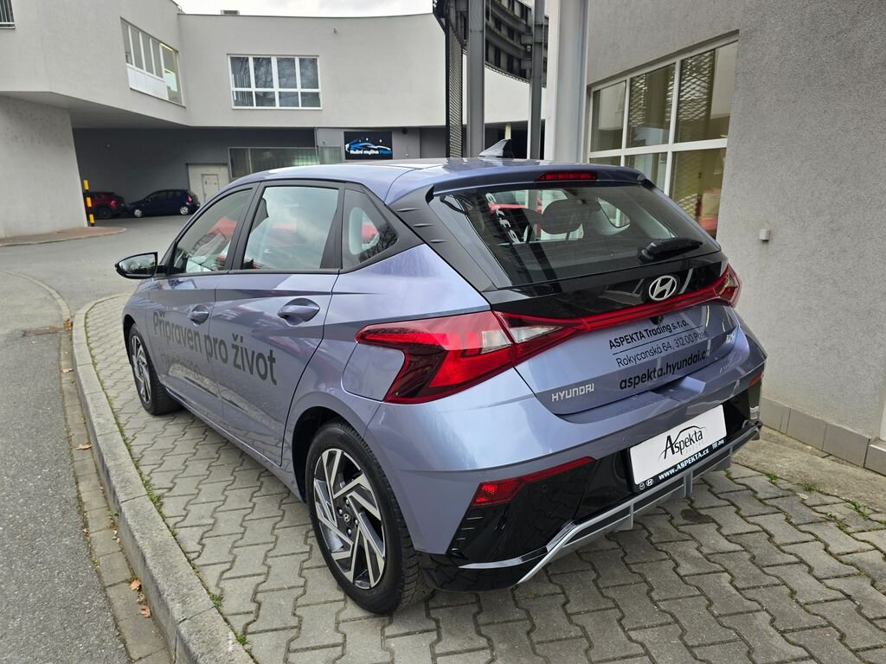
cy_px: 332
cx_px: 443
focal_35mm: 23
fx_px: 589
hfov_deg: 73.9
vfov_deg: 58.9
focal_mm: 6.3
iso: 32
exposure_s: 1/180
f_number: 1.7
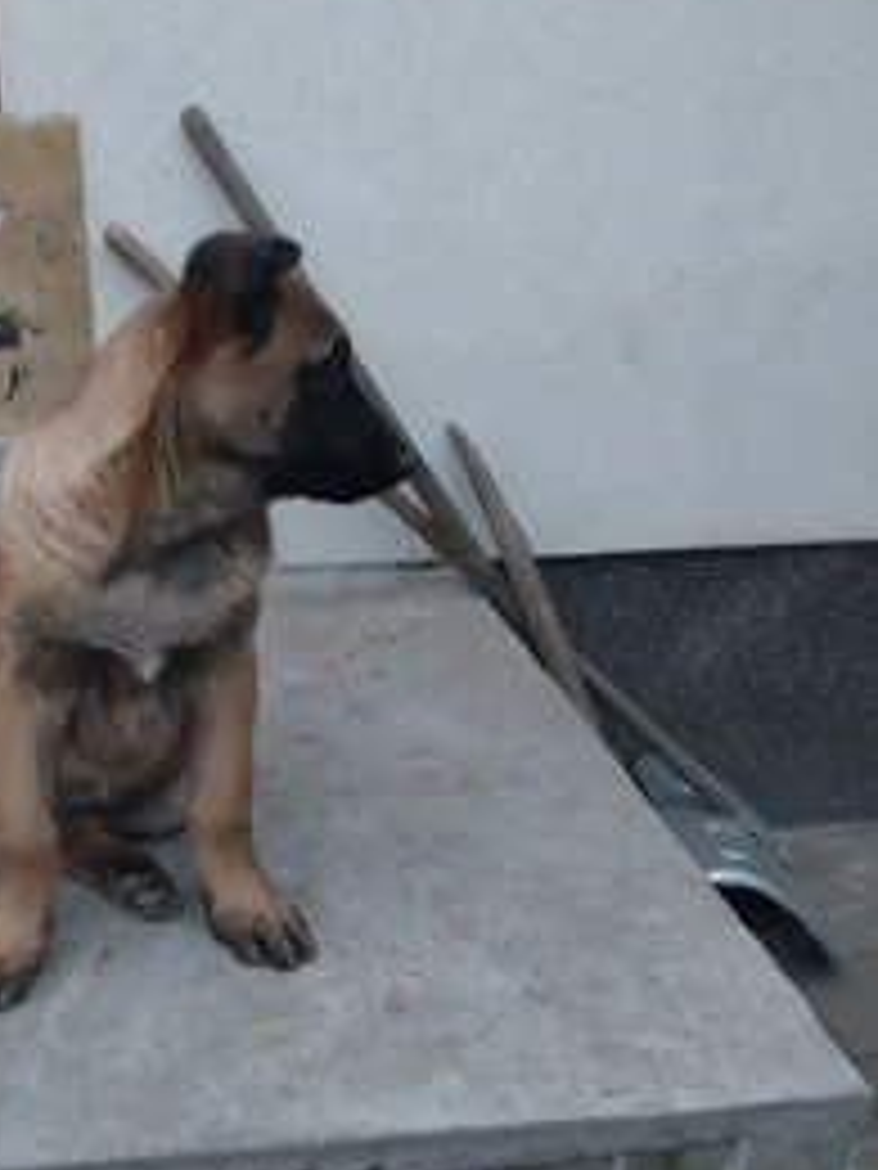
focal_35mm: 40
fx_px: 1353
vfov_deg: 46.8
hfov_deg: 35.1
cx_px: 207
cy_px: 616
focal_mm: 4
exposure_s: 1/33
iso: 400
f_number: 1.8
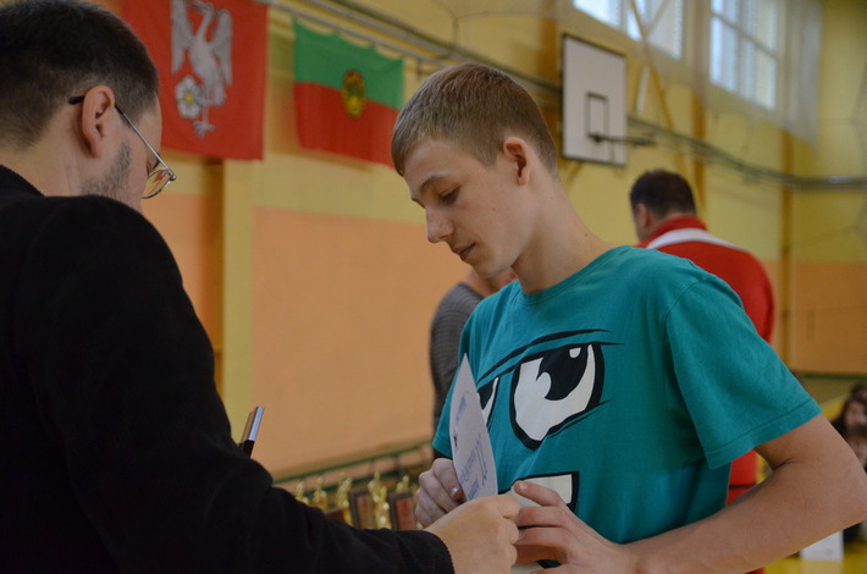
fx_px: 1370
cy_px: 287
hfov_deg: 35.1
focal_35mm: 57
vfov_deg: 23.7
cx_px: 434
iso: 1600
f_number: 3.5
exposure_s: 1/500
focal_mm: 38
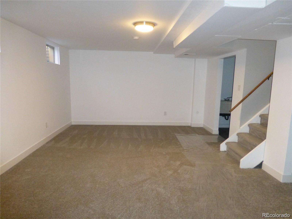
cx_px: 146
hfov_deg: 71.6
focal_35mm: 24
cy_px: 110
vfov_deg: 56.8
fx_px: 202
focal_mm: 4.3
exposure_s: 1/60
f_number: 3.3
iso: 800
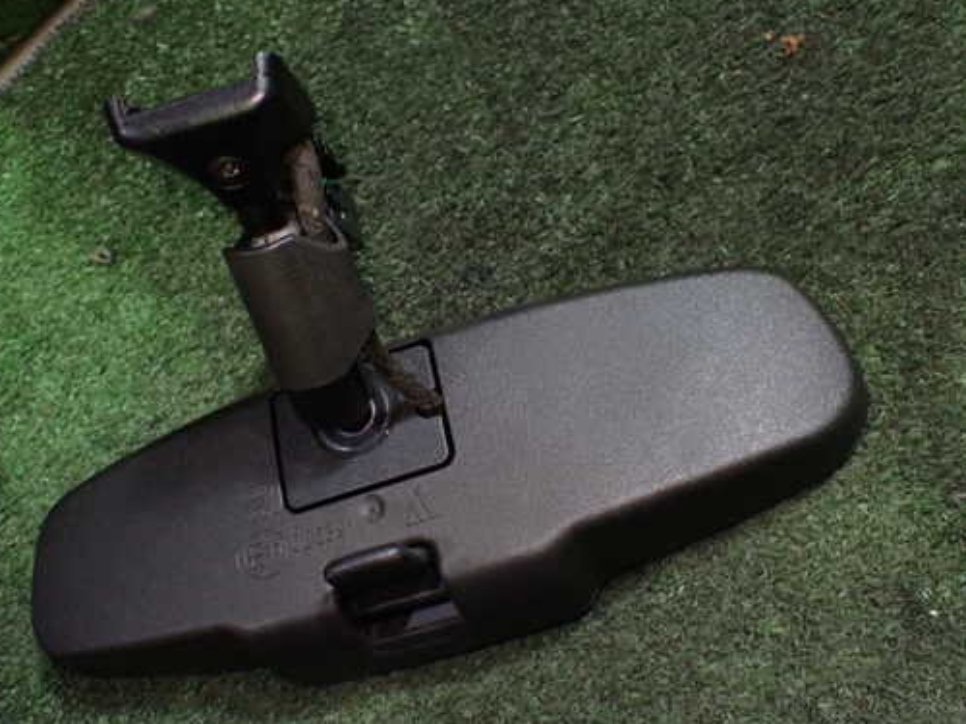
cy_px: 359
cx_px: 396
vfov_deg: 39.7
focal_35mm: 36
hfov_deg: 51.1
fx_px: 1005
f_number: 2.3
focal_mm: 5.4
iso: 800
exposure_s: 1/100
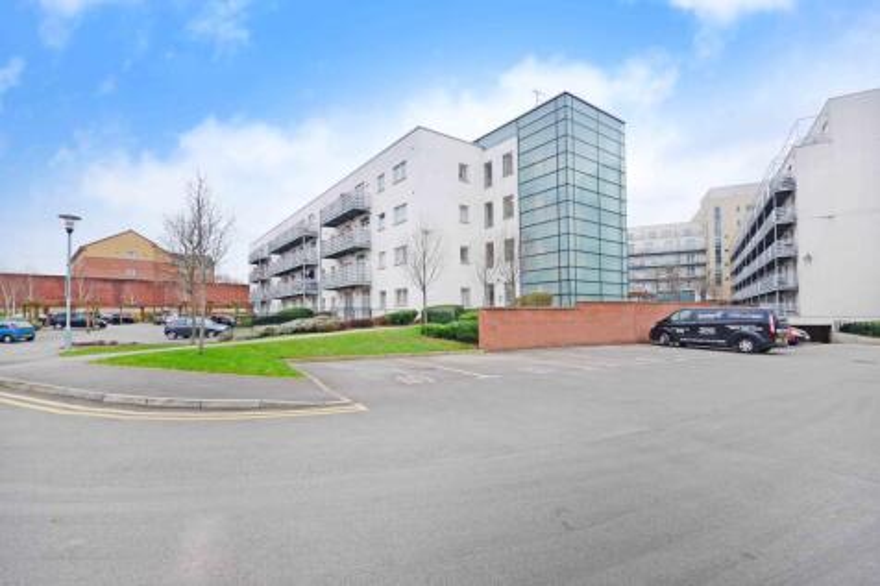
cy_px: 293
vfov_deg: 77.3
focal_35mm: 15
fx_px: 367
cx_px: 440
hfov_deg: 100.4
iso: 320
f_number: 8
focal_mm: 10
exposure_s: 1/60
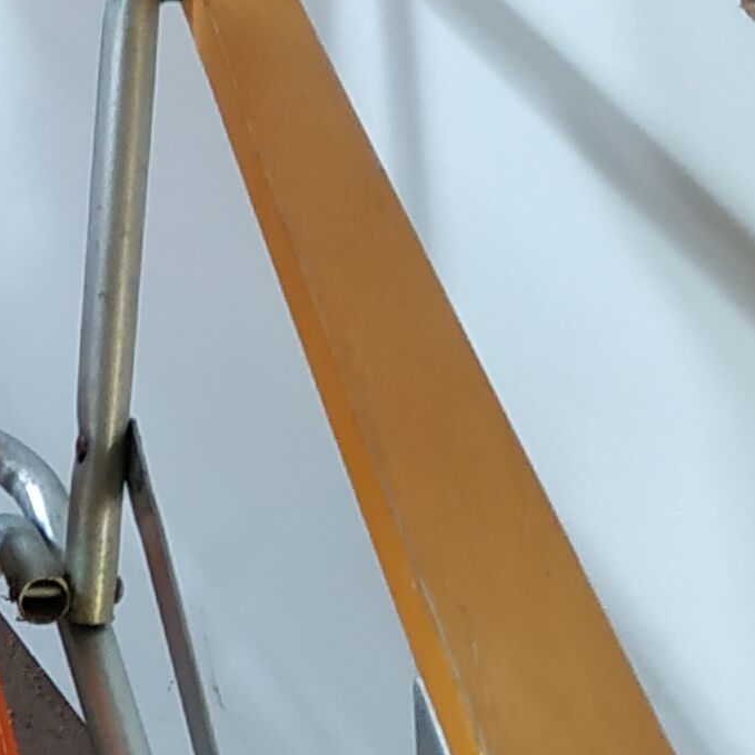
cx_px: -532
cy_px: 525
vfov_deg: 13.9
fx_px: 3085
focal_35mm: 125
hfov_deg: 12.9
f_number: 1.9
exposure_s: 1/25
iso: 200
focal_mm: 3.94
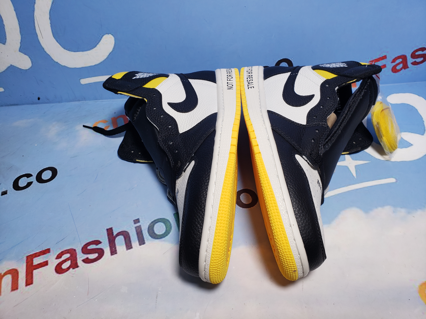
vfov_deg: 53.1
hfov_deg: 67.3
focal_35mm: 26
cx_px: 213
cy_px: 160
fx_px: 320
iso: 50
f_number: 2.4
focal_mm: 4.3
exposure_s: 1/178
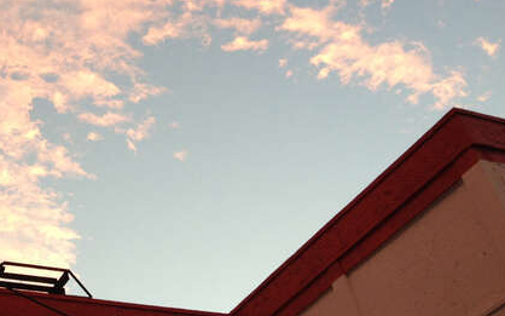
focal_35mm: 71
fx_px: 977
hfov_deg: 27.7
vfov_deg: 17.9
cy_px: 2
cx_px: 28
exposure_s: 1/60
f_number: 2.4
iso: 50
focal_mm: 4.28
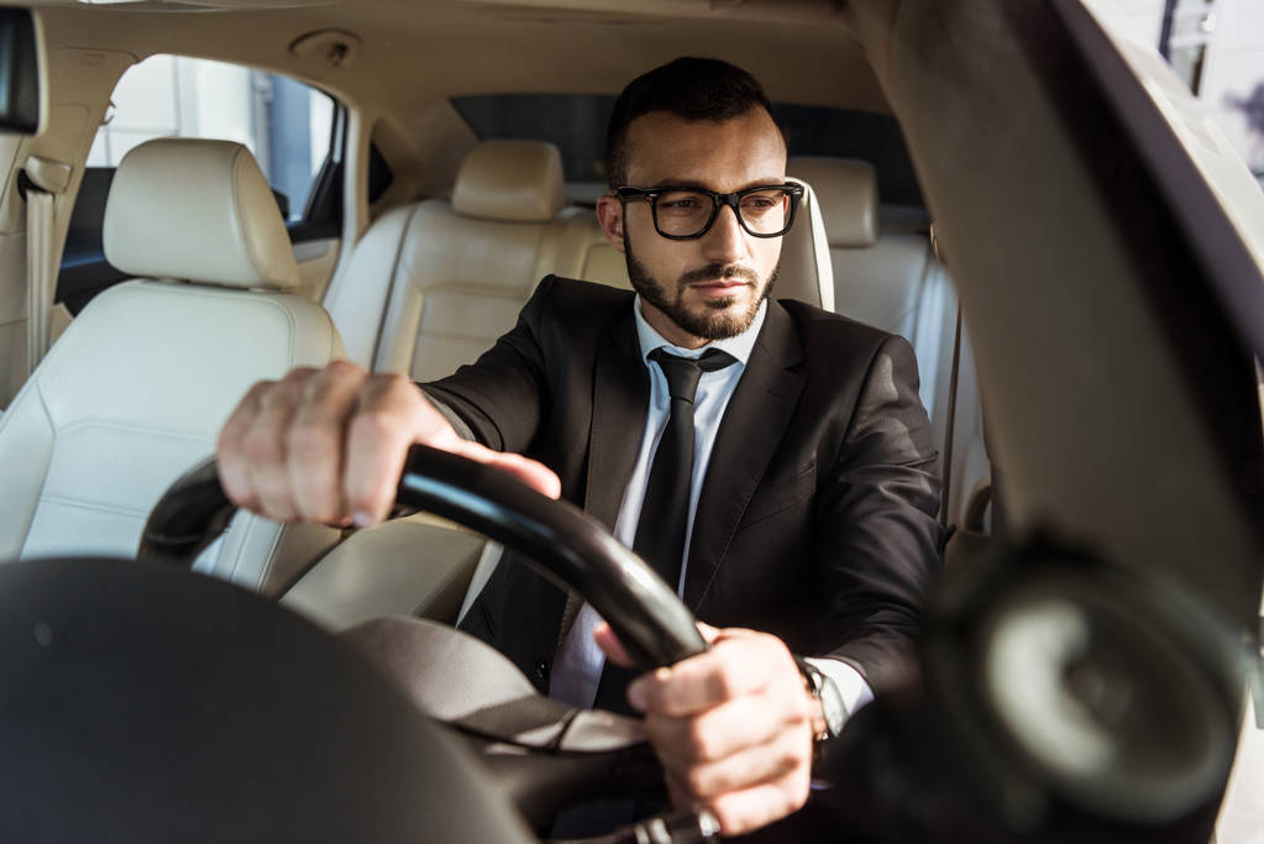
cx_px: 632
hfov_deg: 60.3
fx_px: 1089
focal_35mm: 31
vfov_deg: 42.4
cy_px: 422
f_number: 3.2
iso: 320
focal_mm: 31
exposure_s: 1/200
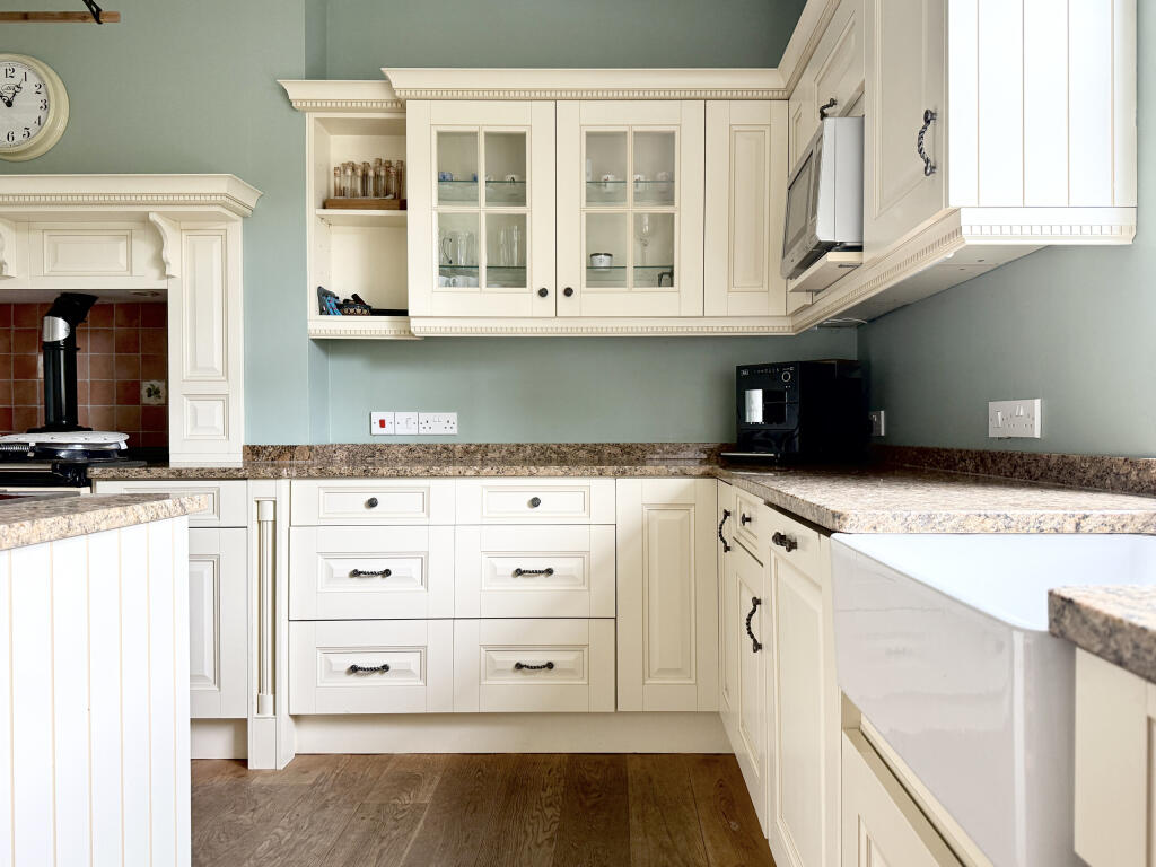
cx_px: 578
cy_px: 434
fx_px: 801
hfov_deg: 71.6
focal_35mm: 24
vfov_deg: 56.8
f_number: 1.78
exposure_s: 1/87
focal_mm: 6.76
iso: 200
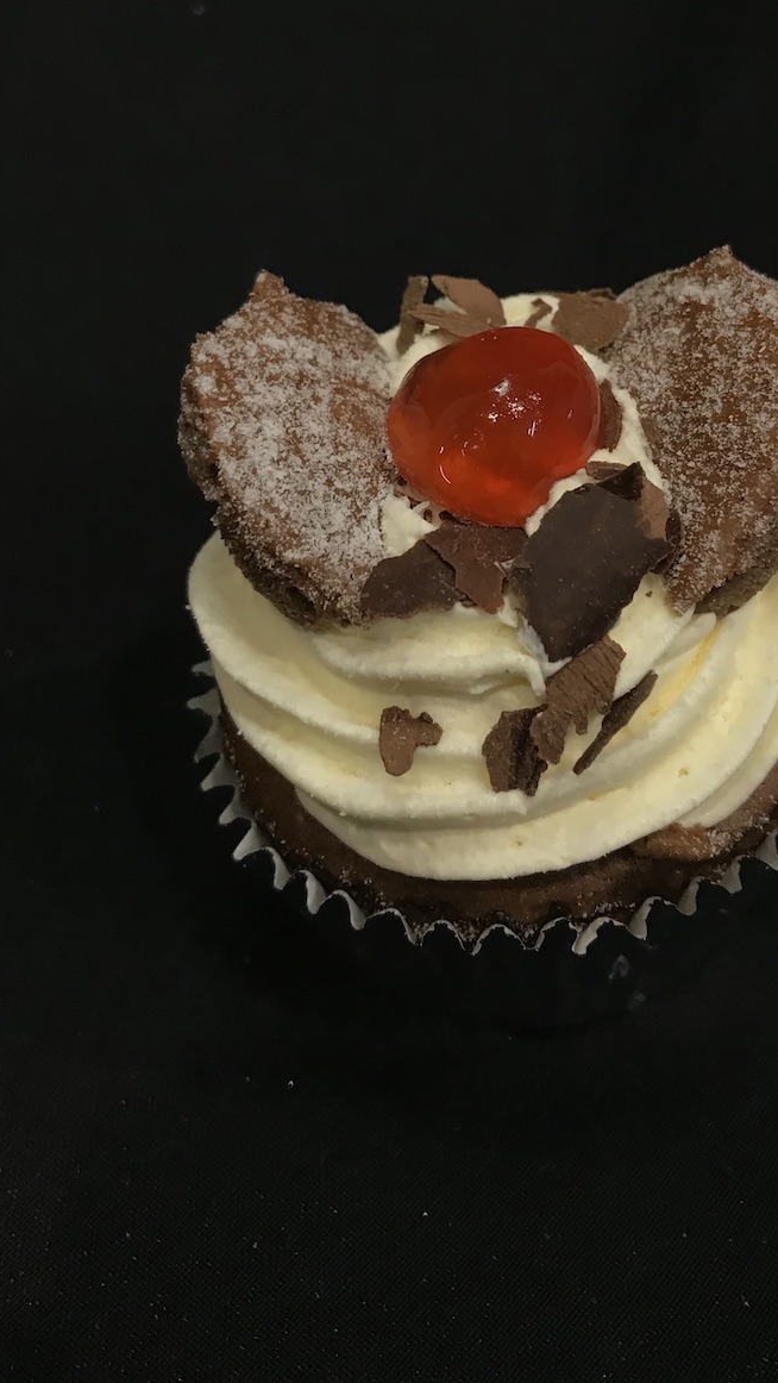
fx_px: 1136
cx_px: 513
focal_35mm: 31
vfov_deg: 62.6
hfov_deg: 37.4
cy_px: 681
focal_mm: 3.99
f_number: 1.8
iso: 32
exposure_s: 1/25
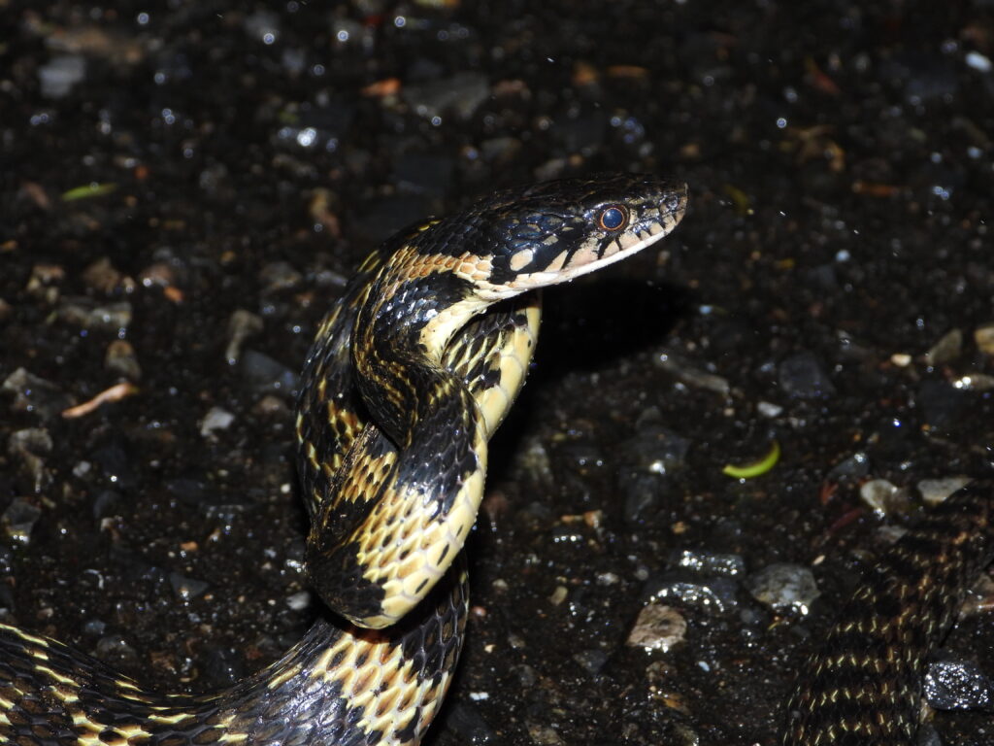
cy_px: 373
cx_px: 497
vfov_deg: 6.3
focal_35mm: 235
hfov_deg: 8.4
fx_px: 6748
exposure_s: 1/125
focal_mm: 42.2
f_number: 4.5
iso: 200
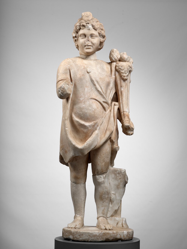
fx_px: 454
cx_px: 94
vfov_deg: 30.7
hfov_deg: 23.3
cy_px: 124
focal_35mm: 63
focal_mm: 80
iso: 200
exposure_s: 1/125
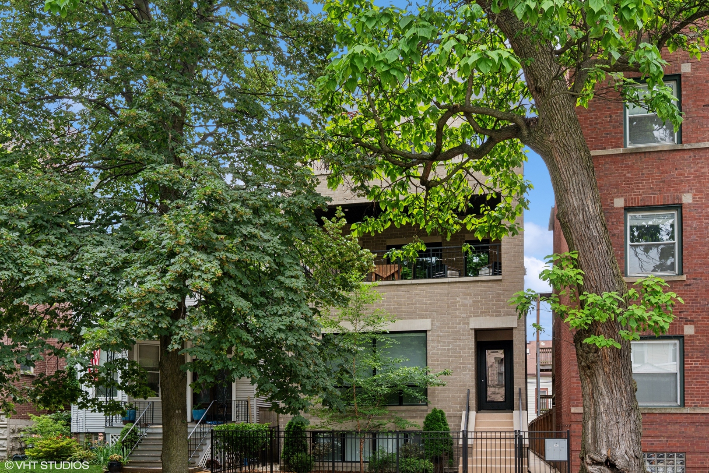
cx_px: 354
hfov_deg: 60.3
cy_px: 236
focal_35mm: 31
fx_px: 610
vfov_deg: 42.3
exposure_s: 1/60
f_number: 9.5
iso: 200
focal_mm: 21
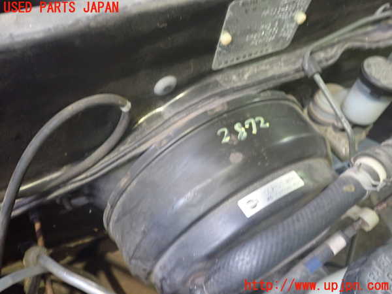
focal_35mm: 30
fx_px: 340
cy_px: 147
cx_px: 196
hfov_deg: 60.0
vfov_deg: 46.8
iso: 640
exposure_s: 1/30
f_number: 2.3
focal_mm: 5.4
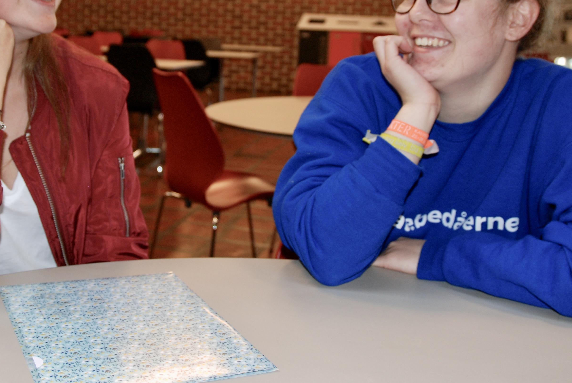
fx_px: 843
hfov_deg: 37.3
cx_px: 225
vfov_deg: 25.3
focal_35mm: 53
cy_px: 106
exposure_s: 1/60
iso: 400
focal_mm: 22
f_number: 4
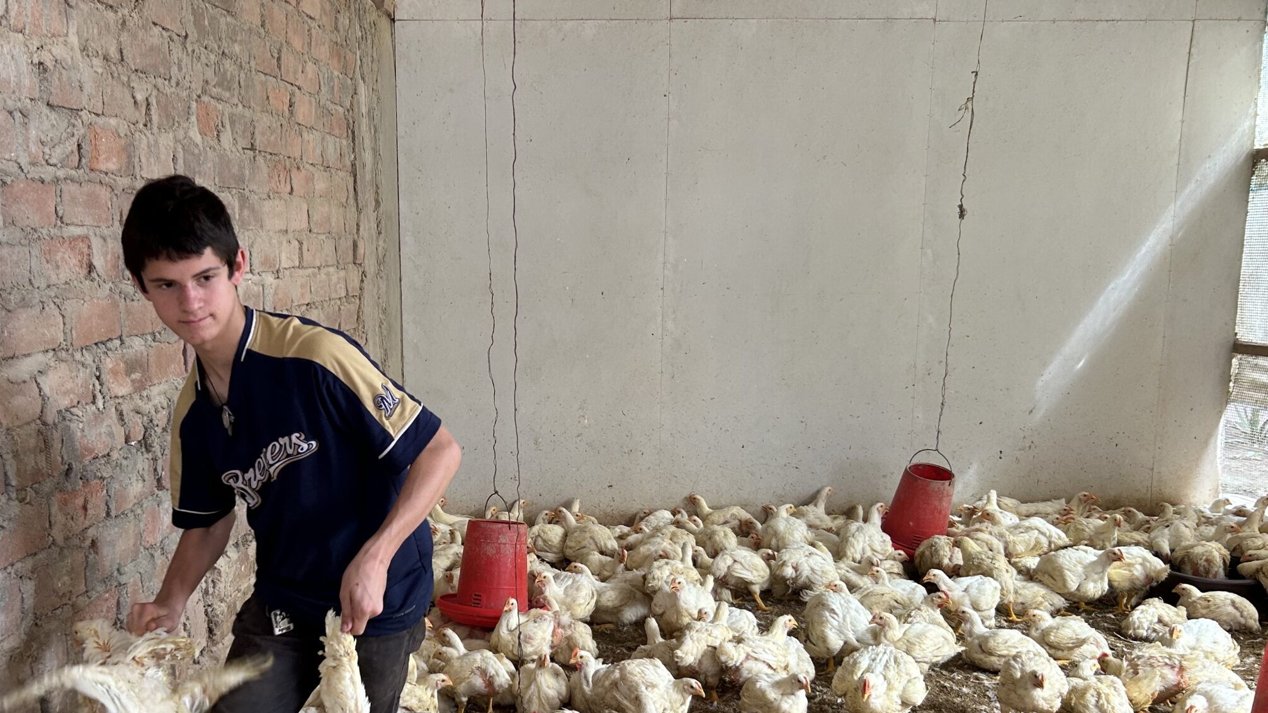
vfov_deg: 32.6
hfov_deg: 54.6
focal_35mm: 36
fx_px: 1210
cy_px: 468
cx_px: 474
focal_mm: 5.7
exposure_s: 1/121
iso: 80
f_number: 1.5
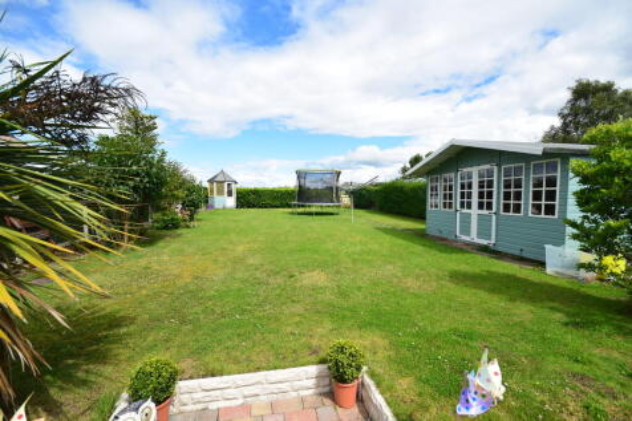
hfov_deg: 100.4
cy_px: 210
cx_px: 316
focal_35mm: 15
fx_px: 263
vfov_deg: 77.3
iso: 400
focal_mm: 10
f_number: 11
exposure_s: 1/400
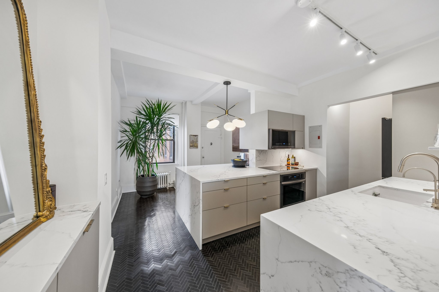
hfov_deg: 112.6
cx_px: 220
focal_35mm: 12
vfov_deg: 90.0
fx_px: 146
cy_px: 146
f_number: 5.6
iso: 400
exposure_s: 1/20
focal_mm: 8
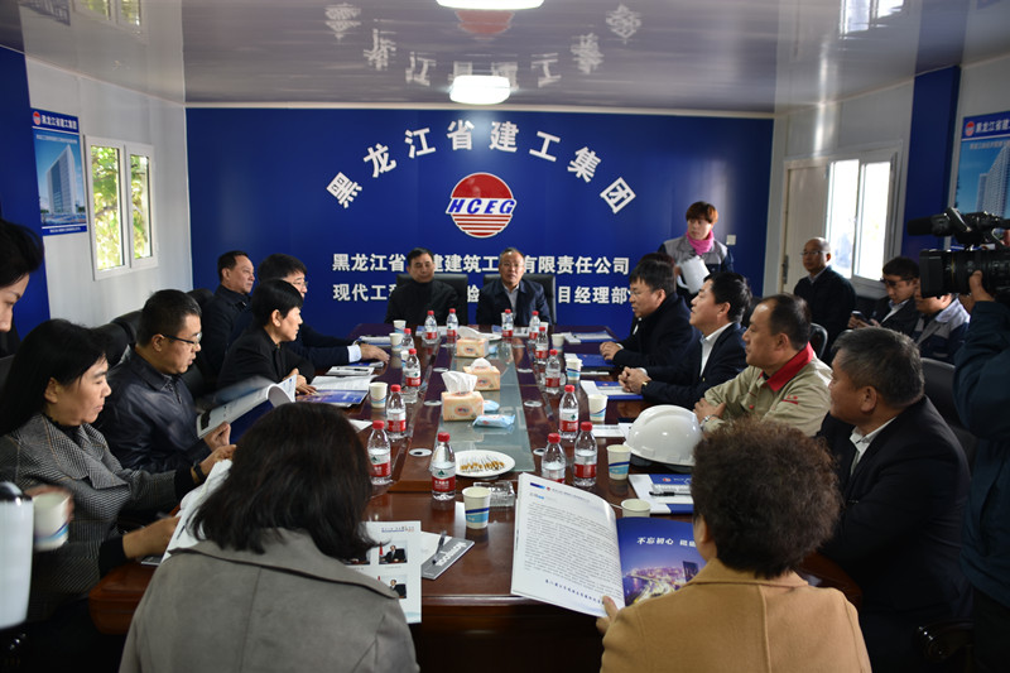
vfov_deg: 47.9
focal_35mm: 27
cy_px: 336
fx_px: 757
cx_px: 505
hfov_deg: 67.4
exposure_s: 1/10
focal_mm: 18
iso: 100
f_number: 3.5
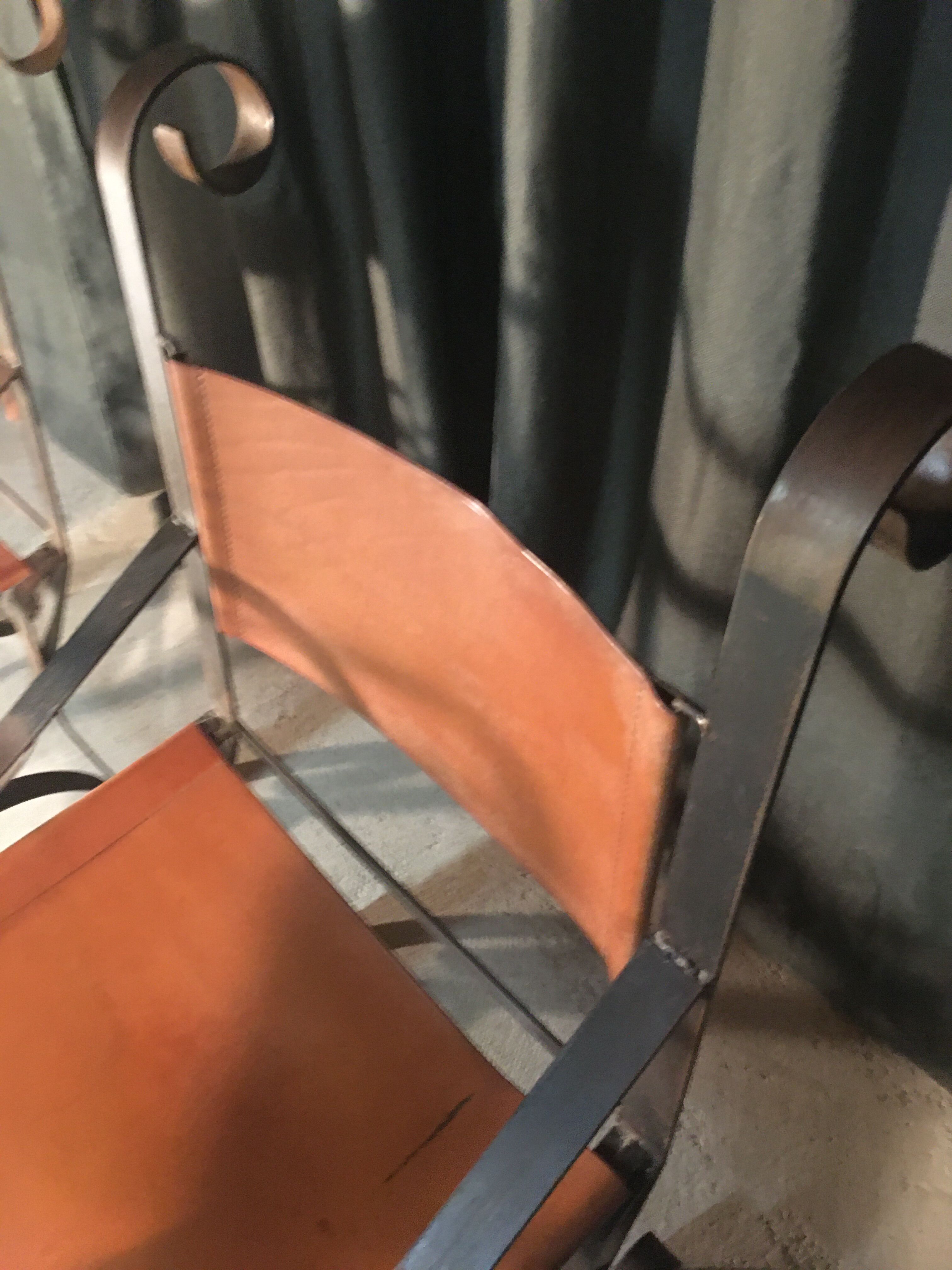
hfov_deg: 48.2
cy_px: 635
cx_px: 476
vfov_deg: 61.7
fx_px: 1063
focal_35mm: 29
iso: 160
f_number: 2.2
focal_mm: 4.15
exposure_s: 1/8
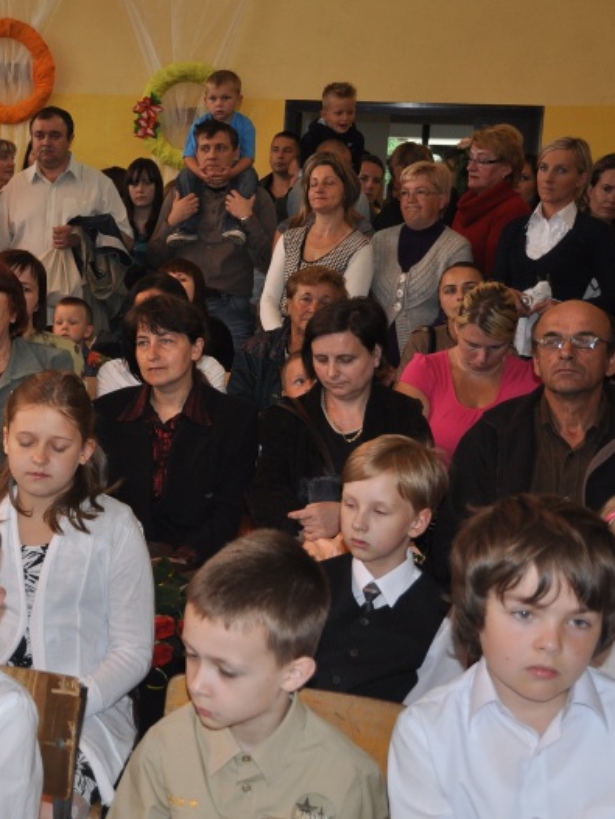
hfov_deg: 26.0
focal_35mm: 55
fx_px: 1295
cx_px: 76
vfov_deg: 35.1
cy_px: 407
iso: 320
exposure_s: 1/60
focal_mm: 25
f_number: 4
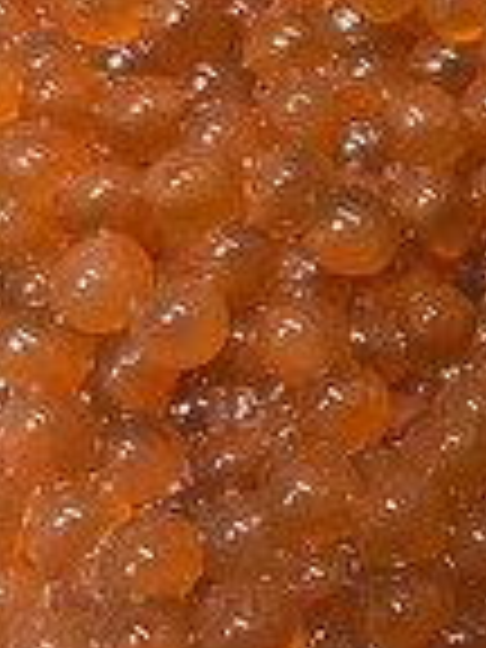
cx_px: 670
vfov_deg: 26.9
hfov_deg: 18.7
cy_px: 212
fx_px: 1348
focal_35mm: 72
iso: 200
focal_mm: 4.2
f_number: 1.6
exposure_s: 1/60
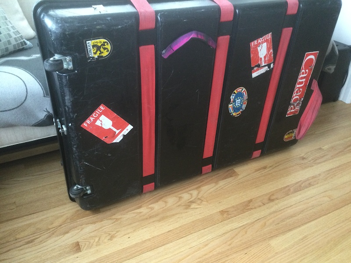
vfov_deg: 45.4
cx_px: 176
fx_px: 314
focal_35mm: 31
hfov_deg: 58.4
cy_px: 132
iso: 160
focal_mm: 3.3
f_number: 2.4
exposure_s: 1/30
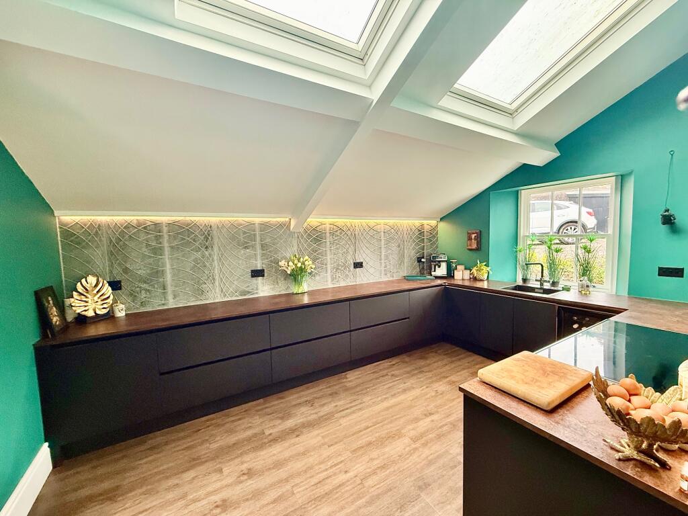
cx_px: 344
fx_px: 278
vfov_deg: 85.7
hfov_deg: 102.1
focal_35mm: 14
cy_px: 258
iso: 500
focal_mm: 2.22
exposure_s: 1/50
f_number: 2.2
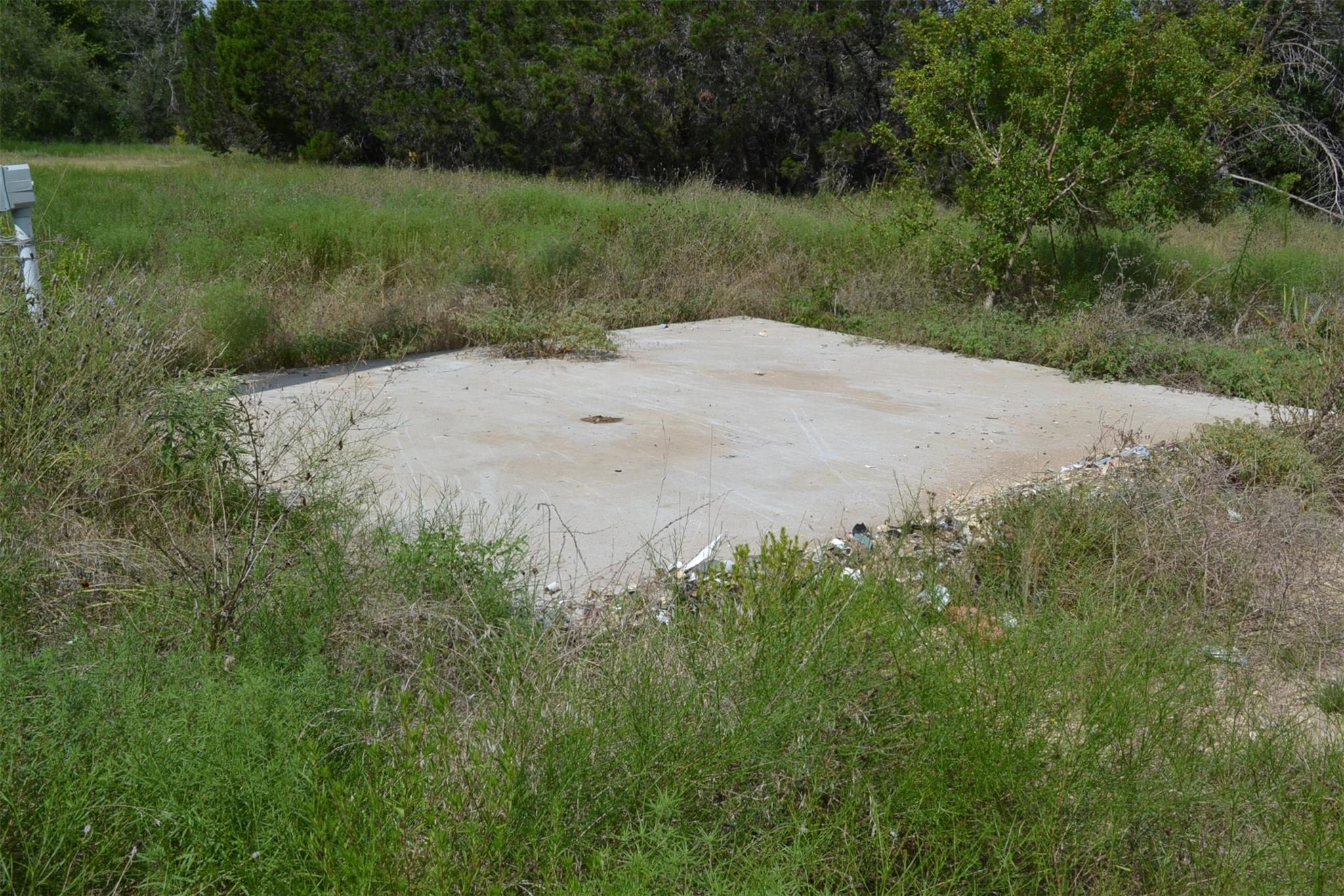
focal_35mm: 39
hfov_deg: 49.6
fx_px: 1456
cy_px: 448
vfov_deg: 34.2
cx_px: 672
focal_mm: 26
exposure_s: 1/640
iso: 400
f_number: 13
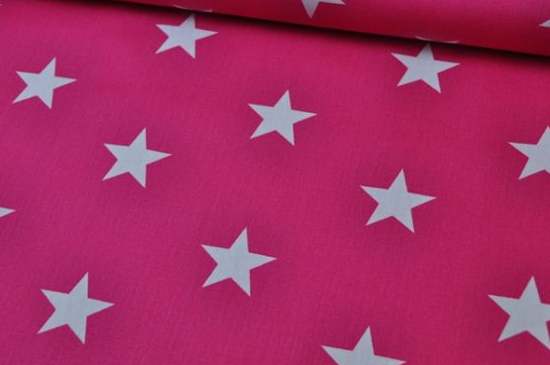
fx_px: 957
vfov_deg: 21.6
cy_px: 167
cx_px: 252
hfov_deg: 32.1
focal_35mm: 63
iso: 360
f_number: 5.6
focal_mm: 29
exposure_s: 1/125
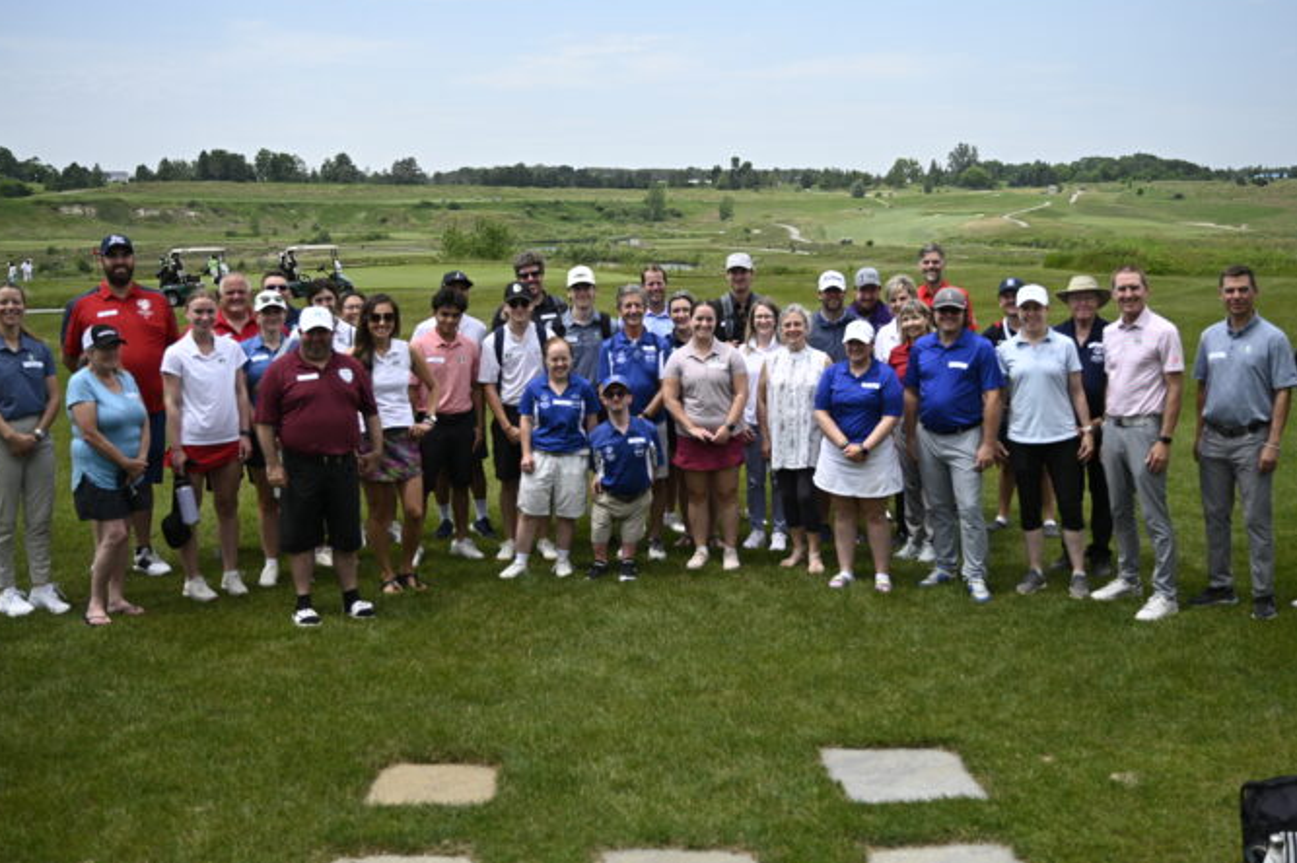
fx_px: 1389
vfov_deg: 34.5
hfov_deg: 50.0
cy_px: 378
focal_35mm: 39
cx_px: 688
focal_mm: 33.5
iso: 100
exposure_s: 1/800
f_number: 4
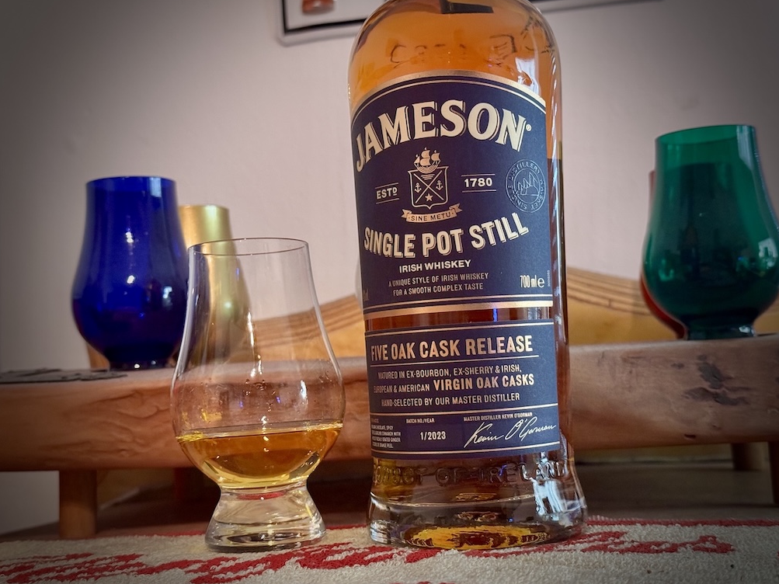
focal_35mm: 49
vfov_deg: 29.7
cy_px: 287
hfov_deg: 38.9
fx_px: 1103
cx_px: 395
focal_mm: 6.76
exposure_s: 1/29
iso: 800
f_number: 1.78
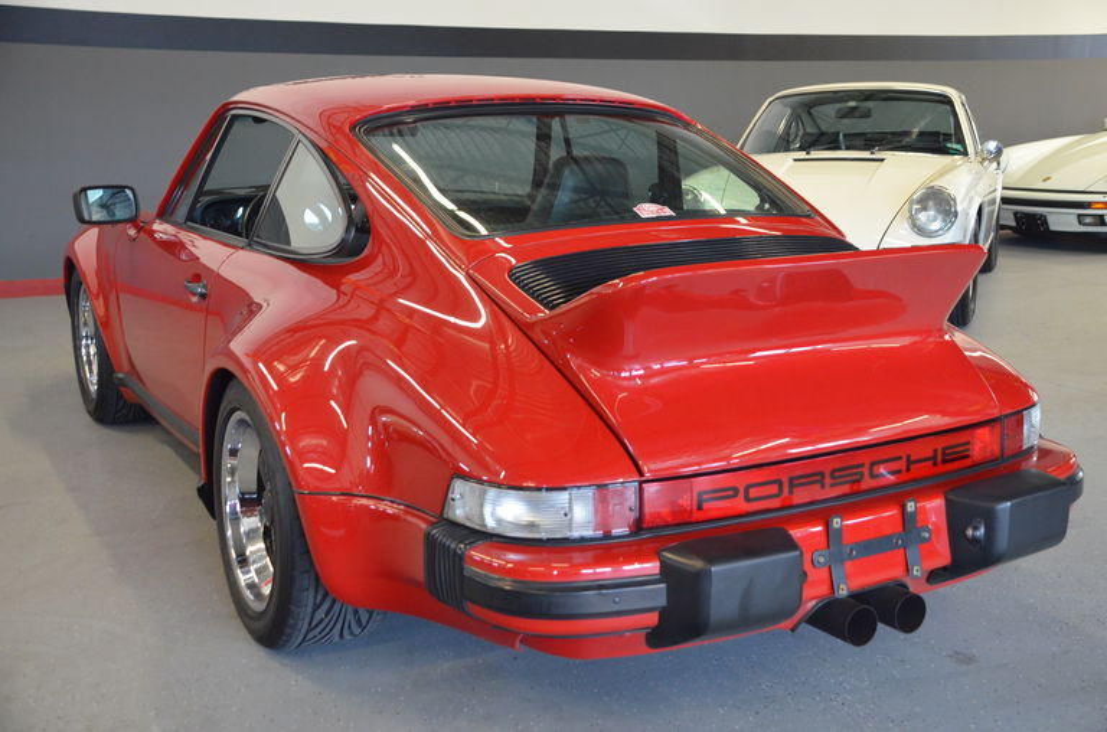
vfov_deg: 34.0
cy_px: 366
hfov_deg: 49.7
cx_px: 554
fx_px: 1196
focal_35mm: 39
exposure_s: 1/30
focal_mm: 26
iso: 2200
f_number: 3.8
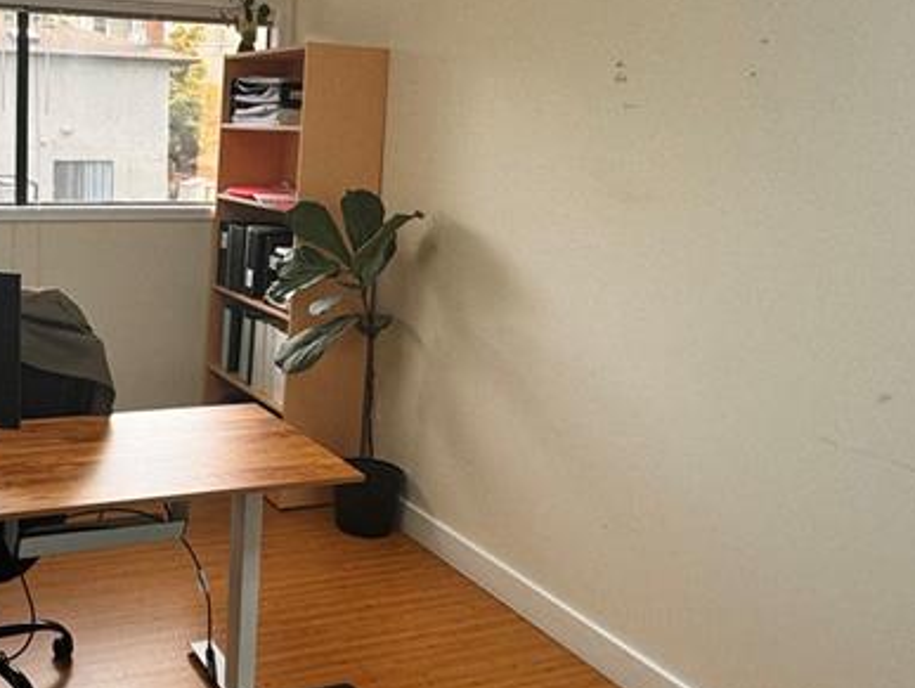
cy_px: 248
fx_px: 979
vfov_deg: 38.4
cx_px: 154
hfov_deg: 46.8
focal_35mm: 37
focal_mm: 2.22
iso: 160
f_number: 2.2
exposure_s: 1/120
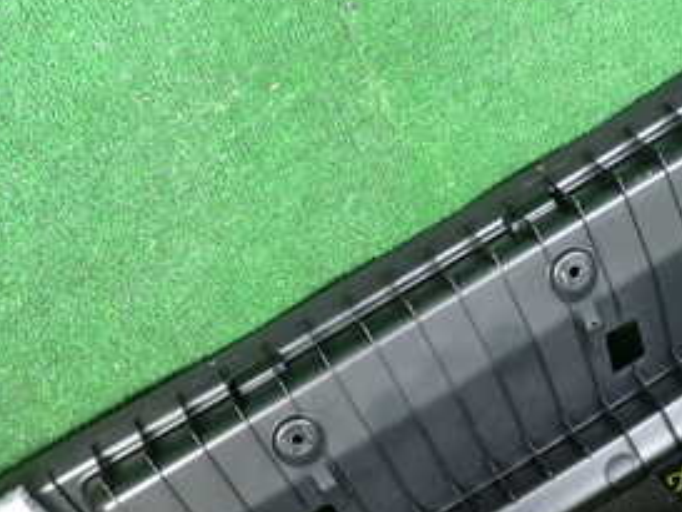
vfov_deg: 26.0
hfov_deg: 34.7
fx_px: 1084
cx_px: 442
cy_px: 425
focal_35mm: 55
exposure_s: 1/125
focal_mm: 4.5
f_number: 2
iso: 320
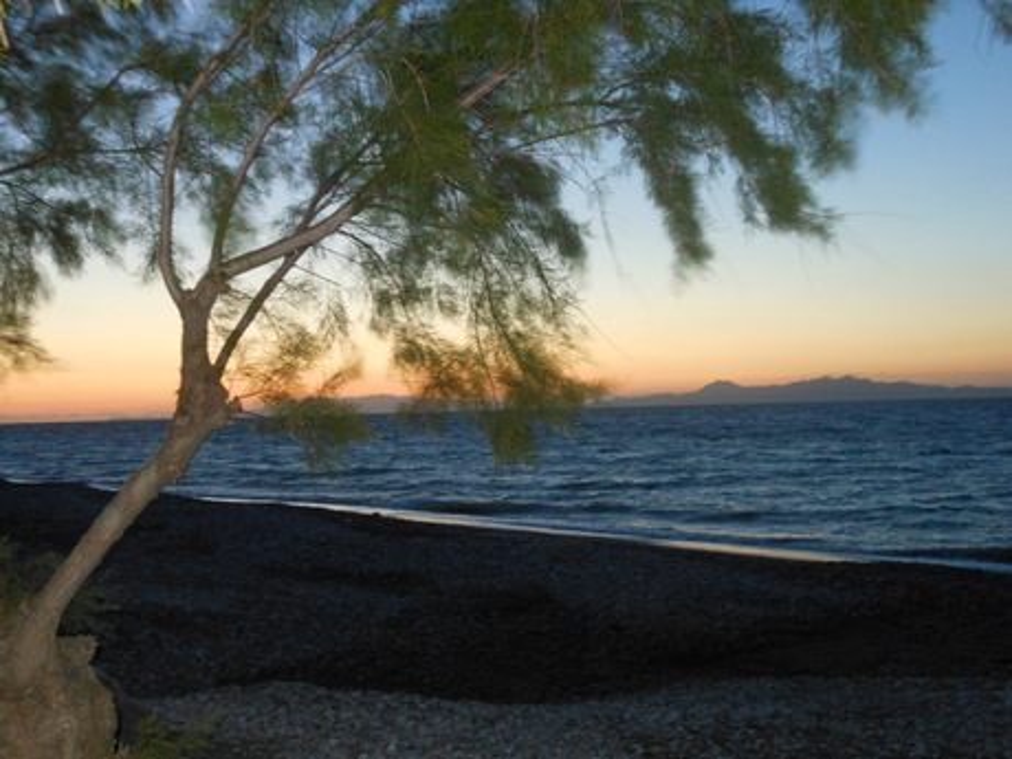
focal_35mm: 38
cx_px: 506
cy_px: 380
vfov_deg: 37.7
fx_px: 1111
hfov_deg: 49.0
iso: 400
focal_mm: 6.8
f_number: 3.6
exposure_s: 1/10
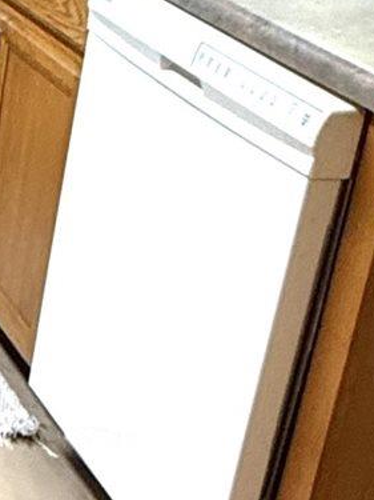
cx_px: -523
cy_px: 160
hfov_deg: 13.0
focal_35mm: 86
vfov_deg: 22.7
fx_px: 1240
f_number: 2.2
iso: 250
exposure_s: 1/60
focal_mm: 2.22
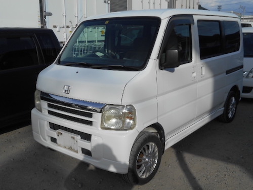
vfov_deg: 36.8
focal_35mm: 39
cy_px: 95
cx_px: 126
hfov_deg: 47.9
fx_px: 285
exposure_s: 1/1600
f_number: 3.9
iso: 80
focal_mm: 6.7
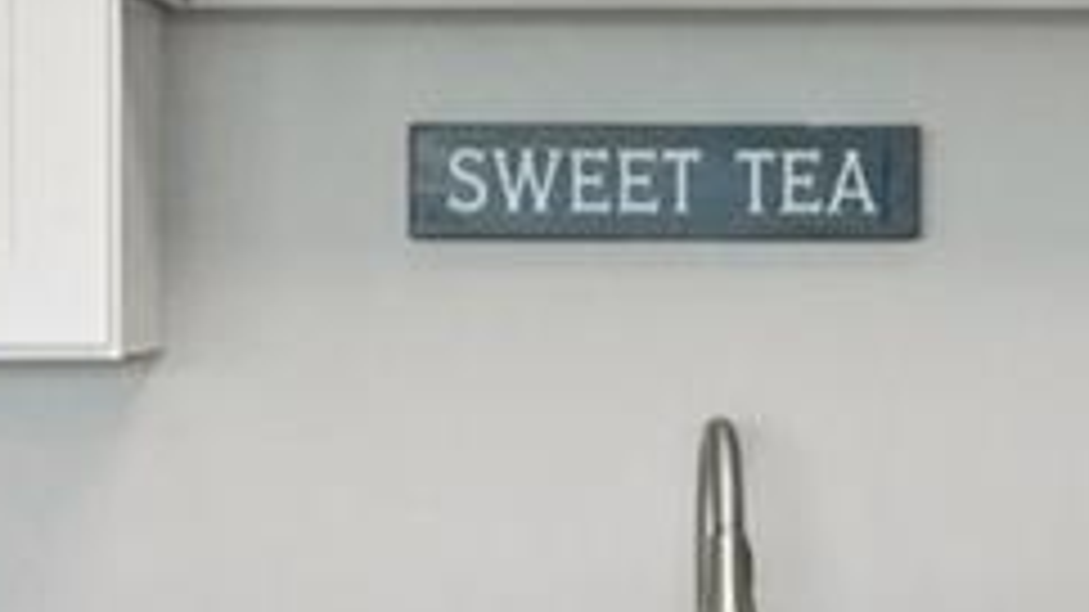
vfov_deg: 11.6
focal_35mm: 104
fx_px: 3002
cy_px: 292
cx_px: 945
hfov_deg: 20.2
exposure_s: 1/30
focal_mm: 10
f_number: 8
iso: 500
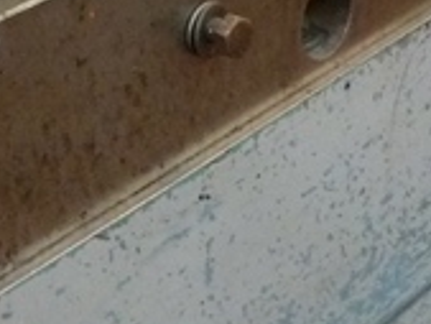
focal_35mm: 118
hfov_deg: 16.7
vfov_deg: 12.5
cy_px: 56
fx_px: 1470
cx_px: 189
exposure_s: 1/15
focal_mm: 4.1
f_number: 3.3
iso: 400
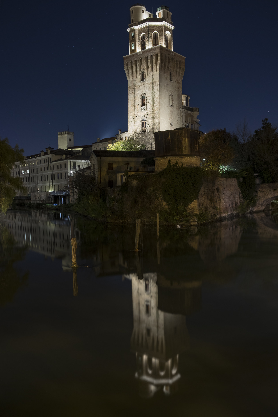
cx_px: 139
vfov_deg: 60.3
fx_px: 359
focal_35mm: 31
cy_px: 208
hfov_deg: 42.3
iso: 200
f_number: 5.6
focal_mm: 20.5
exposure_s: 20
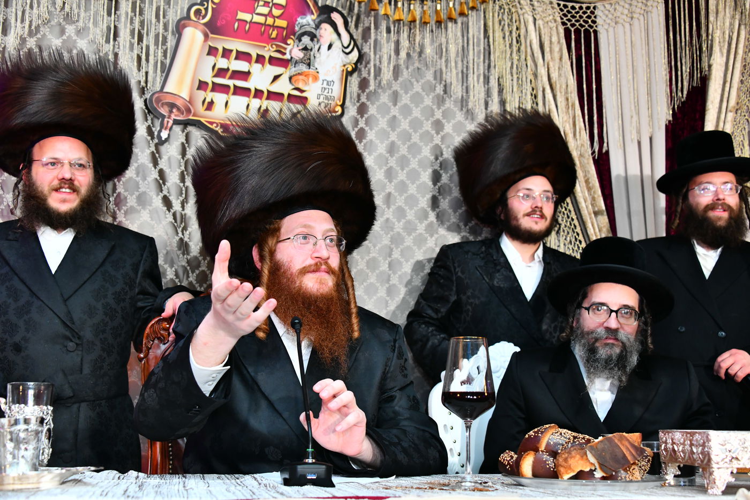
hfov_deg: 44.5
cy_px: 250
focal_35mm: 44
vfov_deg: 30.5
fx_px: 916
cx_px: 375
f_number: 5.6
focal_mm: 44
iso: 2000
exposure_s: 1/125
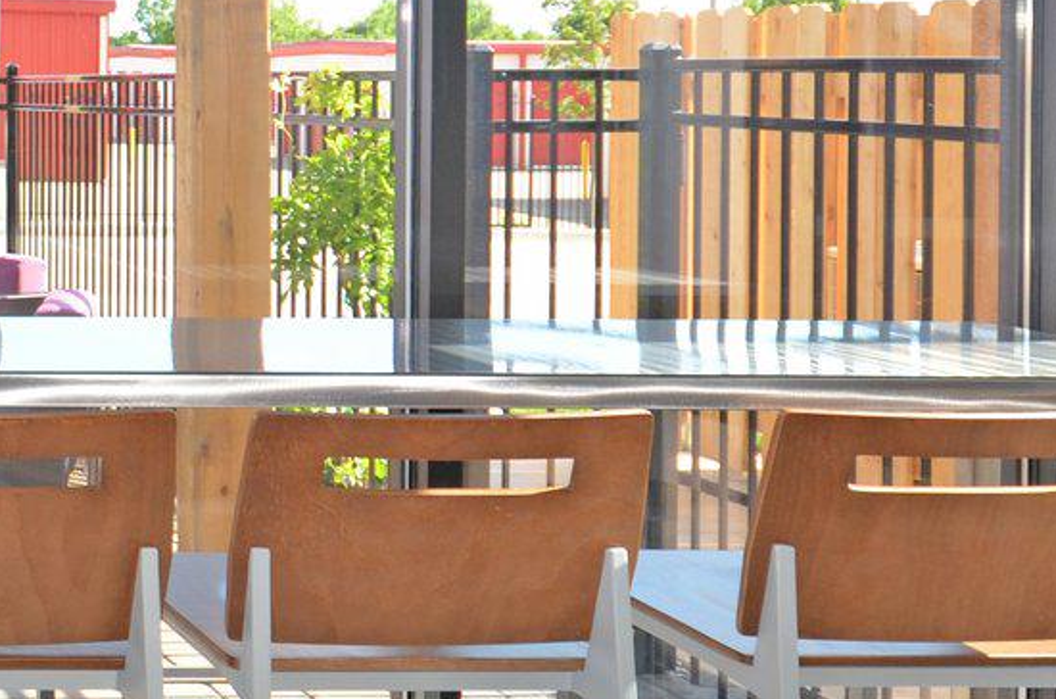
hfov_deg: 24.4
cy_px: 81
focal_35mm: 67
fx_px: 1961
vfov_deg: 19.9
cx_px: -468
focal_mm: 12
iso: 250
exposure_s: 1/125
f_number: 5.6
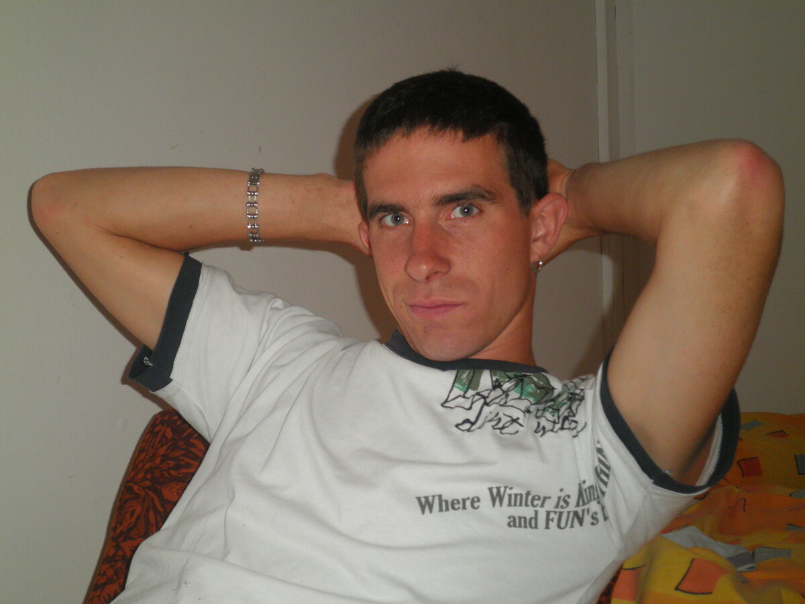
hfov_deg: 32.2
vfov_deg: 24.4
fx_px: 1395
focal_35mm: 60
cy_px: 302
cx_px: 402
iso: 160
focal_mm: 10.7
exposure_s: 1/80
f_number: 3.9
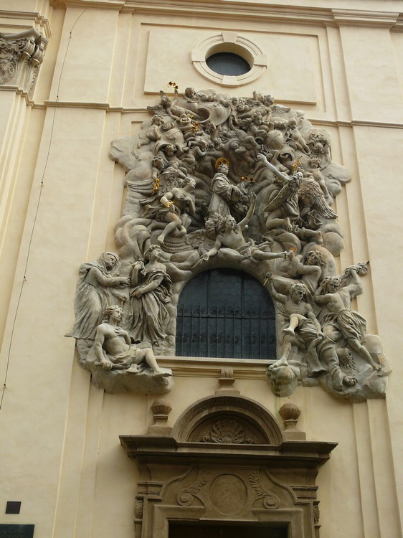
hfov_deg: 34.3
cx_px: 202
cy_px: 269
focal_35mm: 42
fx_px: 652
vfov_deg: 44.8
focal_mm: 8.8
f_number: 4
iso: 100
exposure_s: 1/160
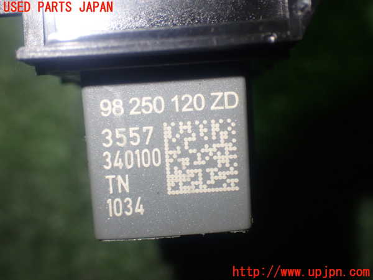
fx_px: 582
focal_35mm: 54
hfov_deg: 35.5
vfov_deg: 27.0
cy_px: 140
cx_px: 186
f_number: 3.3
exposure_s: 1/50
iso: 250
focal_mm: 9.65
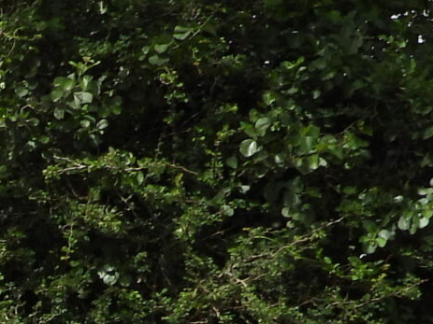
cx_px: -705
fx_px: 4840
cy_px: 666
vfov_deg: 3.8
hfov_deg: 4.9
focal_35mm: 387
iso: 100
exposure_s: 1/1250
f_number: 3.5
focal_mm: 12.6
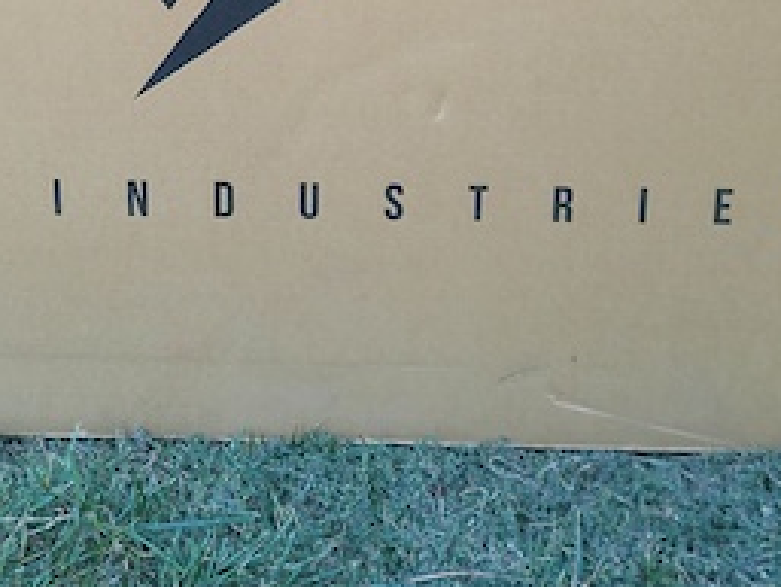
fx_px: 1828
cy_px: -36
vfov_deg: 17.7
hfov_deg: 24.0
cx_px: 280
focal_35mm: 81
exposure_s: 1/128
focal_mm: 5.4
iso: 40
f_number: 1.8
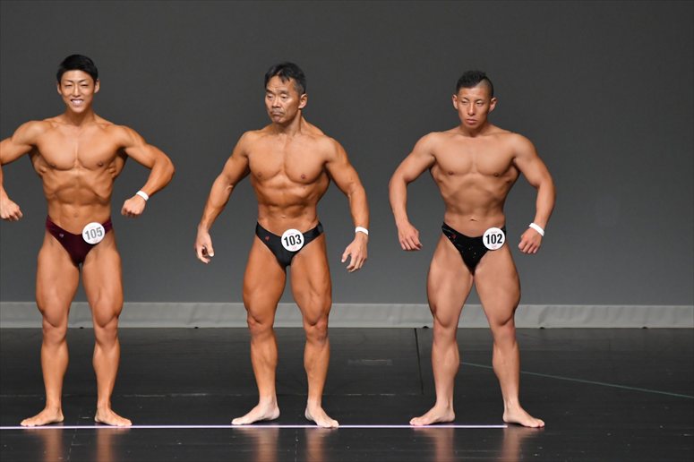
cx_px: 347
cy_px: 231
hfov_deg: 5.5
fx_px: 7226
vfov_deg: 3.7
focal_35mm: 375
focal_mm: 250
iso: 5000
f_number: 5.6
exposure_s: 1/400
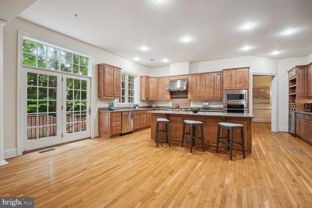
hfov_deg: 96.7
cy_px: 104
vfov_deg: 73.7
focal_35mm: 16
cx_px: 156
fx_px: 139
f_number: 8
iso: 200
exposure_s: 1/2.5
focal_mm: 16
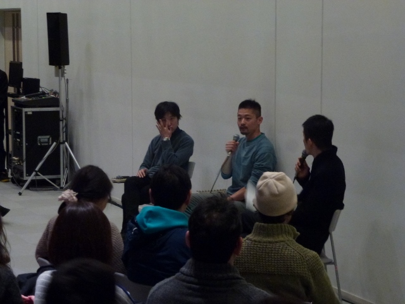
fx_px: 1123
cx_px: 202
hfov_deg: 20.4
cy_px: 152
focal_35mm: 96
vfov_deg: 15.4
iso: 400
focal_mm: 17.3
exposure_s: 1/8
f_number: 5
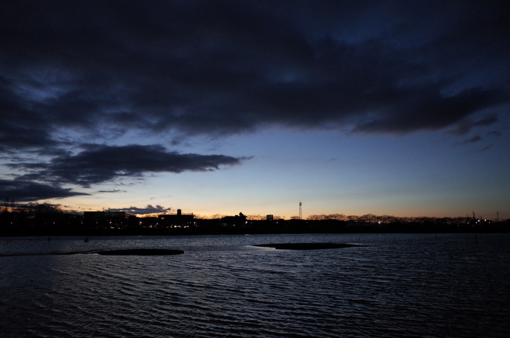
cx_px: 255
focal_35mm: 28
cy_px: 169
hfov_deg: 65.6
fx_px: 396
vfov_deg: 46.2
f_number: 2.8
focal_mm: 18.3
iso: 1600
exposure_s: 1/40
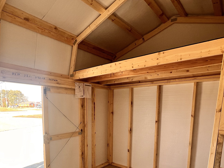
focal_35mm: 23
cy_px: 127
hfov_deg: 73.6
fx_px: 149
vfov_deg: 55.9
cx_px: 97
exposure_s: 1/99
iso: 32
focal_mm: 1.57
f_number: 1.8
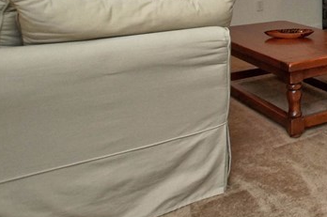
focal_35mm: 52
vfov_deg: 23.6
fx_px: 468
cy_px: -50
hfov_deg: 28.8
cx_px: 457
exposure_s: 1/125
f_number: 4.5
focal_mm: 11
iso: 800
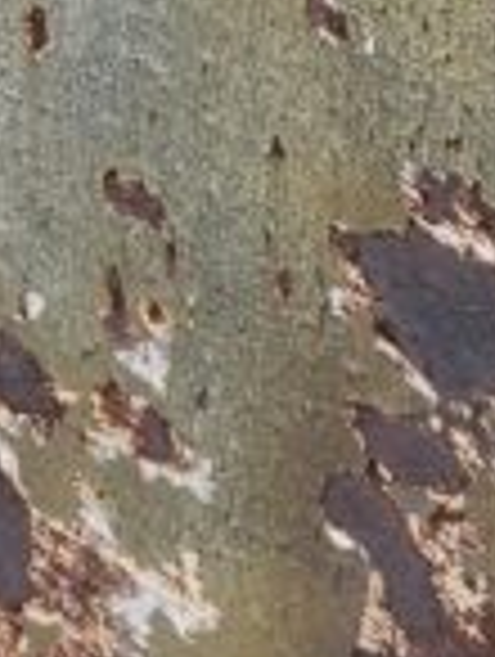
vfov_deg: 9.2
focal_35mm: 157
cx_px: -666
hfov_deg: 8.7
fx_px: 2985
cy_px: -1498
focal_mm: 6.3
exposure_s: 1/180
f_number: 1.7
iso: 50
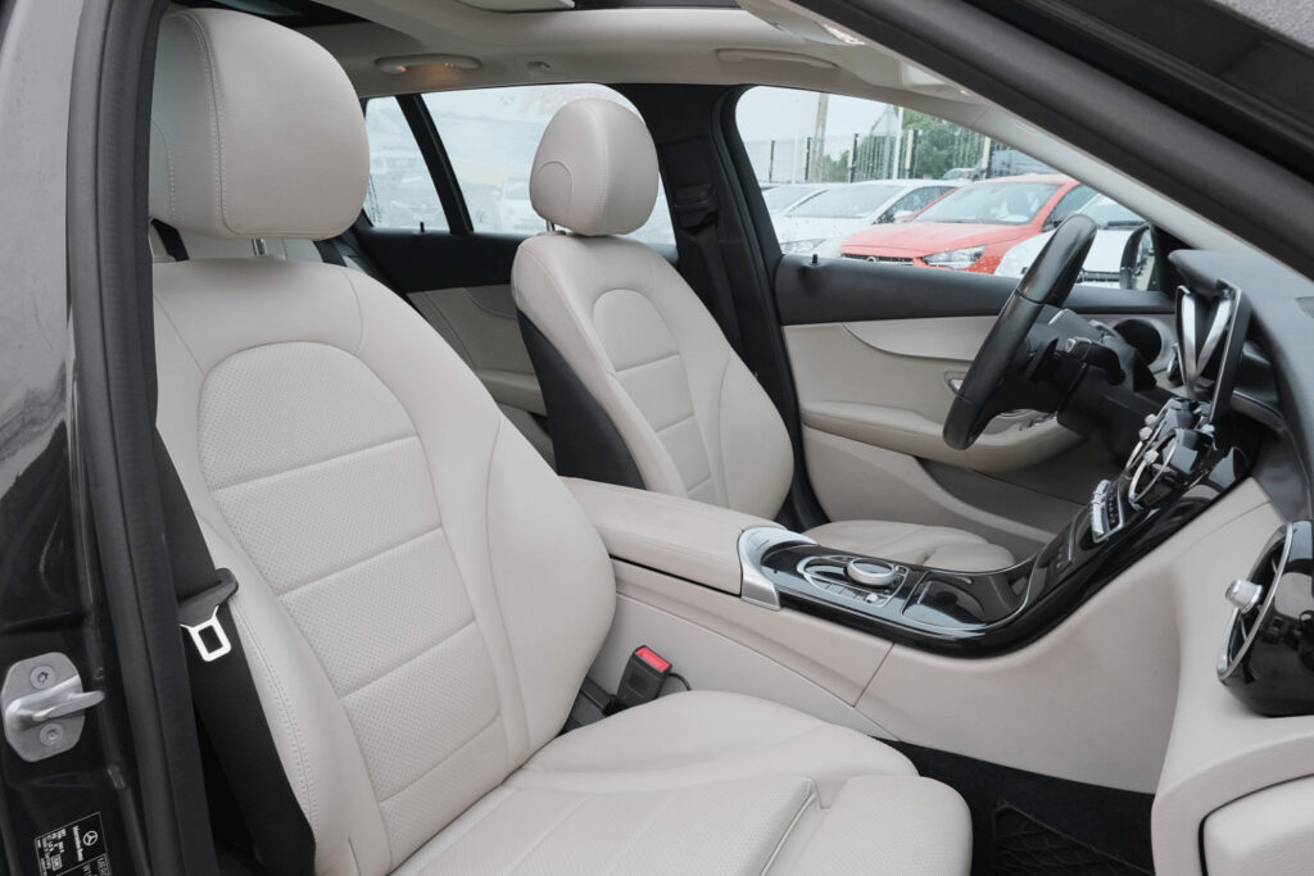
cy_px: 438
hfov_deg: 69.4
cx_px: 657
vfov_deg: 49.6
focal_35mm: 26
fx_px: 949
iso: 2000
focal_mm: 17.5
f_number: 8
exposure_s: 1/125
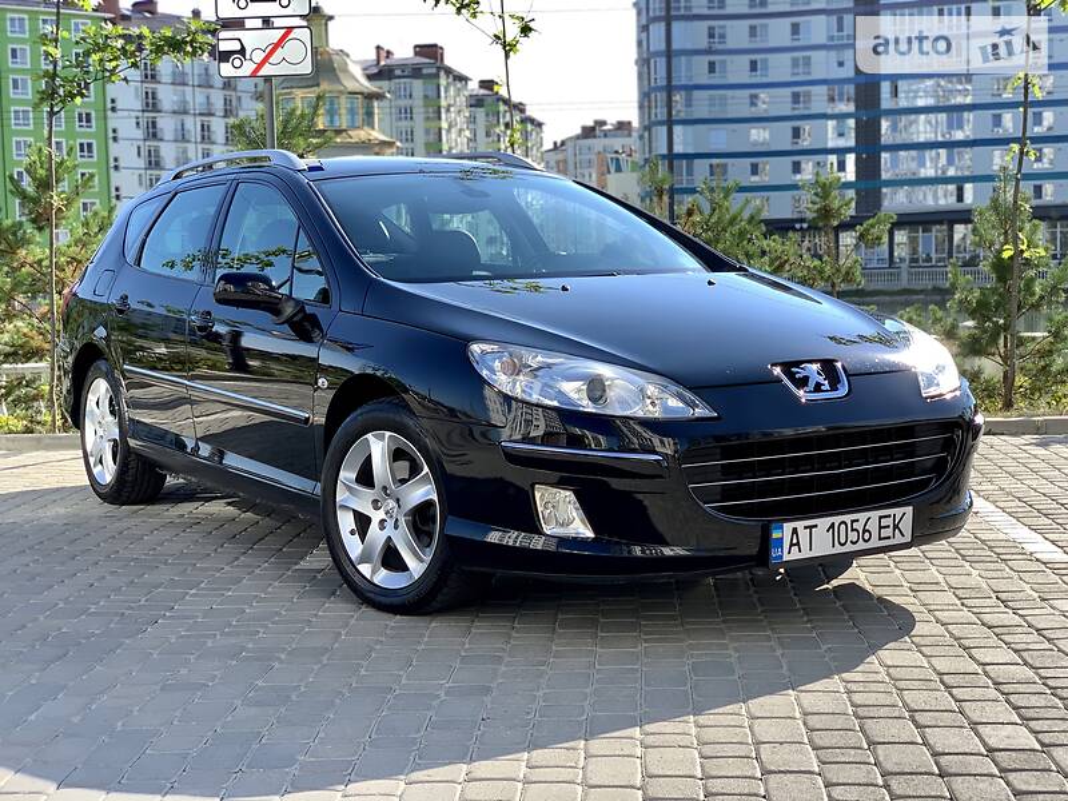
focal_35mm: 52
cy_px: 400
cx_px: 534
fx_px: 1604
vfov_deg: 28.0
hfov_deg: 36.8
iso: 16
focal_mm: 6
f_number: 2.4
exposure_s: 1/403
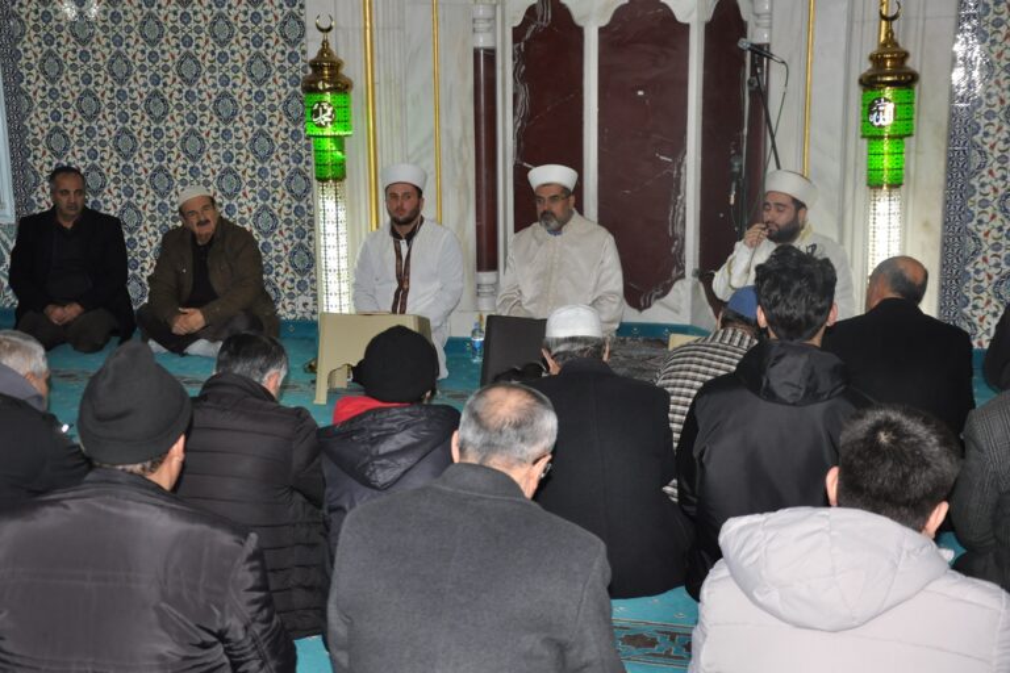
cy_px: 336
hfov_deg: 37.9
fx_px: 1473
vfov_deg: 25.8
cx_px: 505
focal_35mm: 52
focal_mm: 35
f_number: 4.5
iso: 800
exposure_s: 1/60
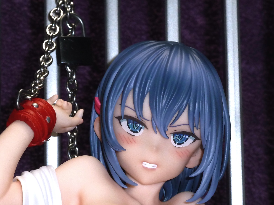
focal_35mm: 104
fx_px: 822
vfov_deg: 14.2
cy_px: 102
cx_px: 137
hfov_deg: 18.9
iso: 200
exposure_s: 1/40
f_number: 4.3
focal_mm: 17
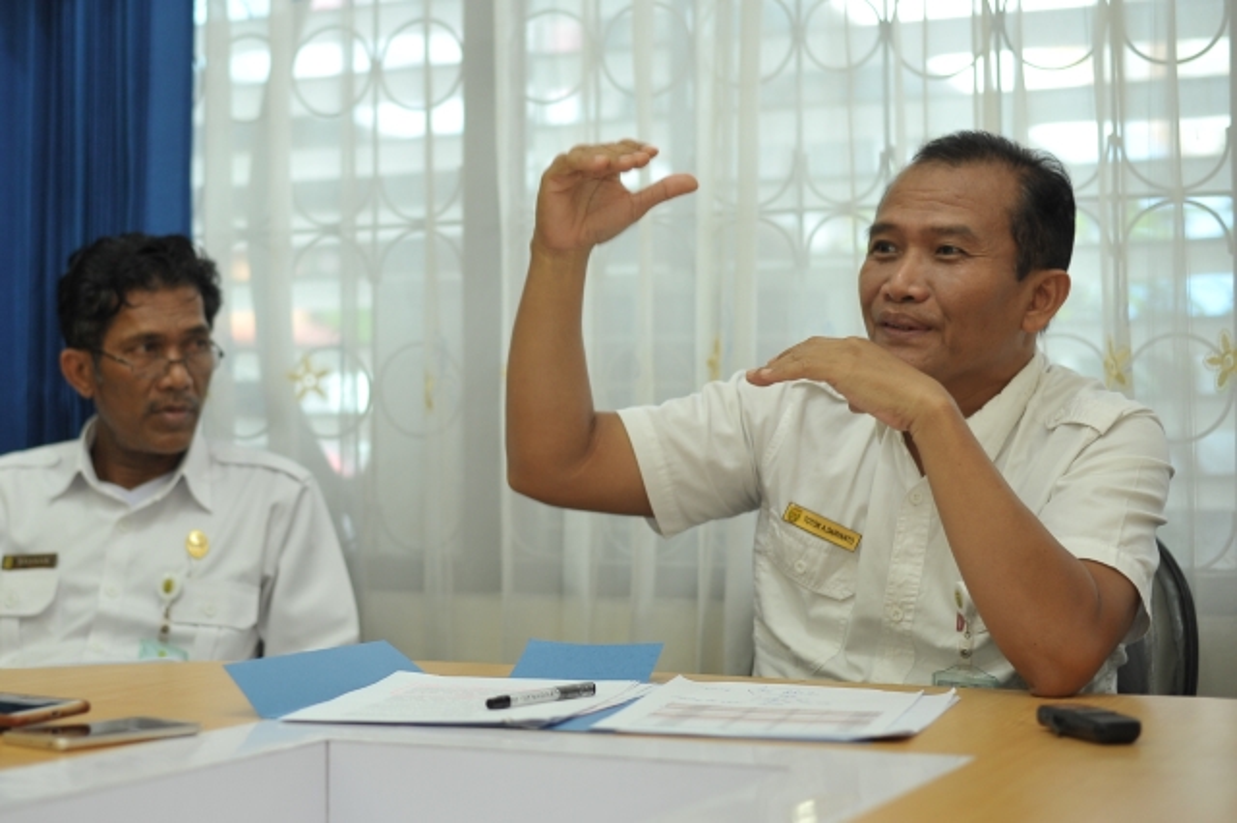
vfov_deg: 27.0
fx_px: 1717
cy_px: 412
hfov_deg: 39.6
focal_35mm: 50
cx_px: 618
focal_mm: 50
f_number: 2.5
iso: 800
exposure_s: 1/80
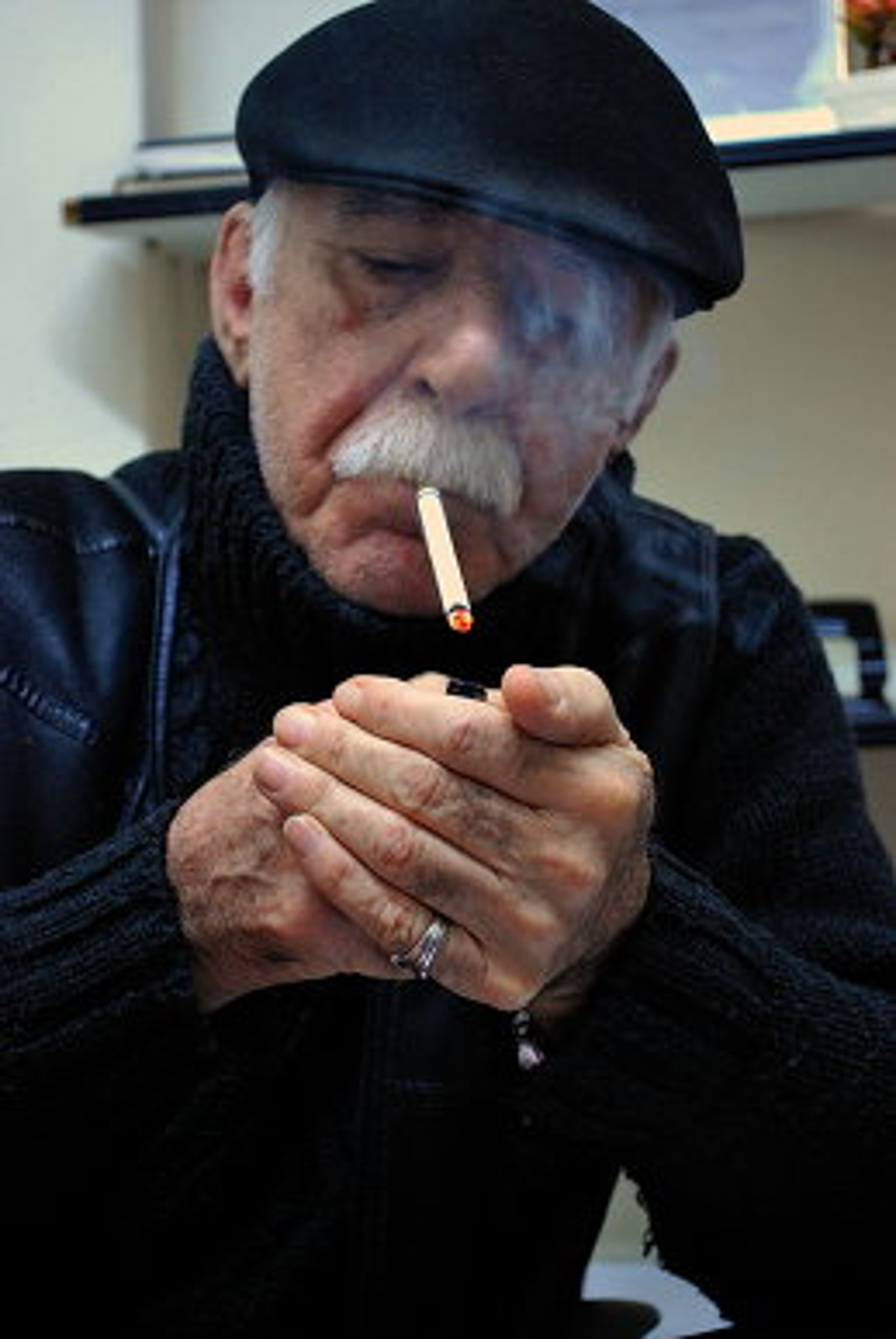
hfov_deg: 19.8
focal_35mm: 69
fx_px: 2569
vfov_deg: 29.2
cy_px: 670
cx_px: 448
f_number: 5.3
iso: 1600
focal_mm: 46
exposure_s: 1/13
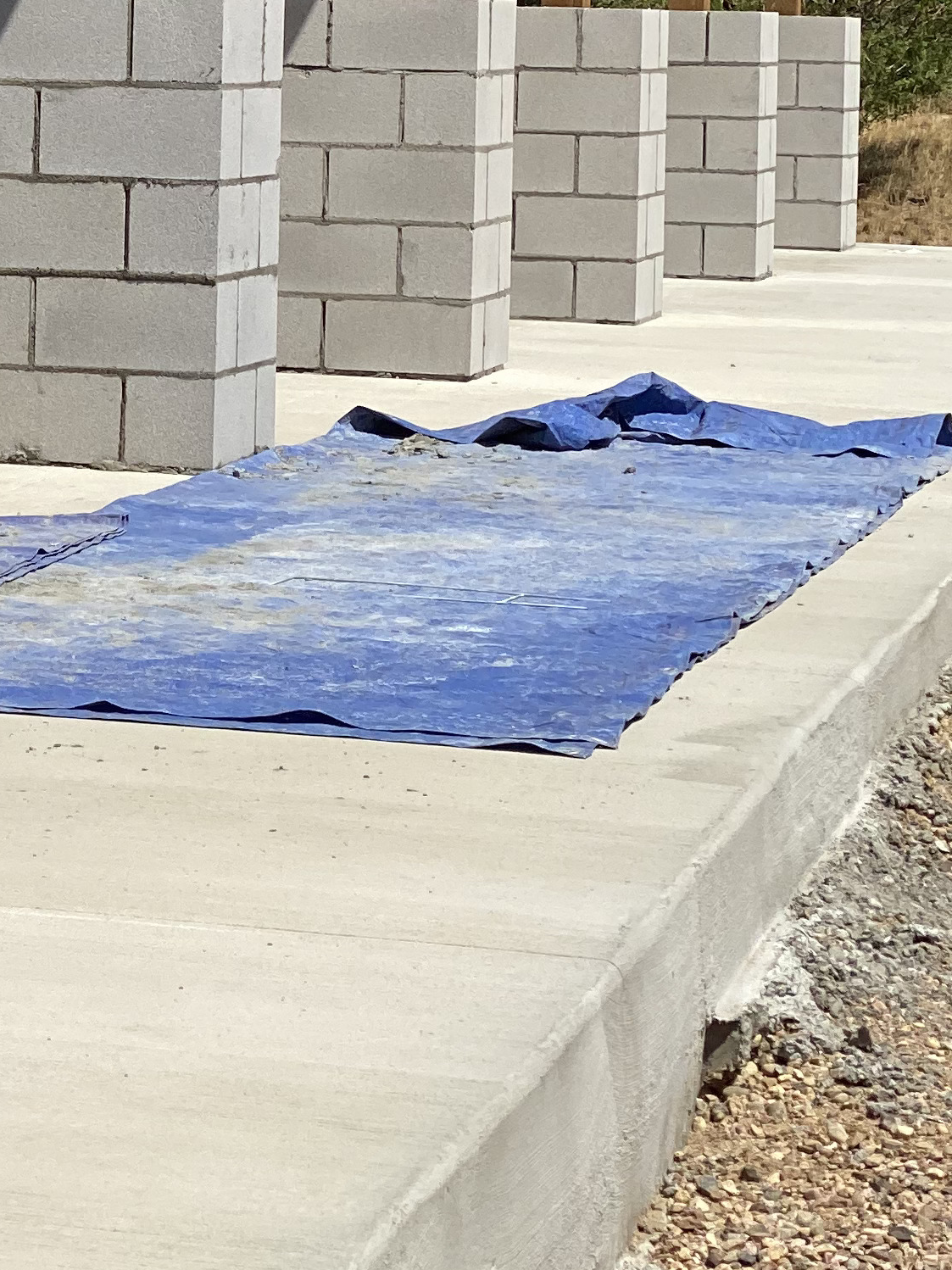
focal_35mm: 140
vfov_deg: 14.0
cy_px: 115
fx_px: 5135
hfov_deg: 10.4
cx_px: -276
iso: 20
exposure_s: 1/2283
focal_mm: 6
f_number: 2
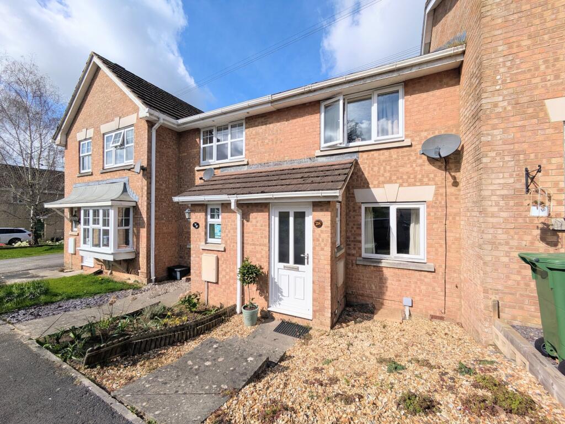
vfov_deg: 85.7
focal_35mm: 14
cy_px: 212
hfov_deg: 102.0
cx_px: 282
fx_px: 229
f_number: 2.2
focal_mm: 1.83
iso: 49
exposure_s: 1/3205
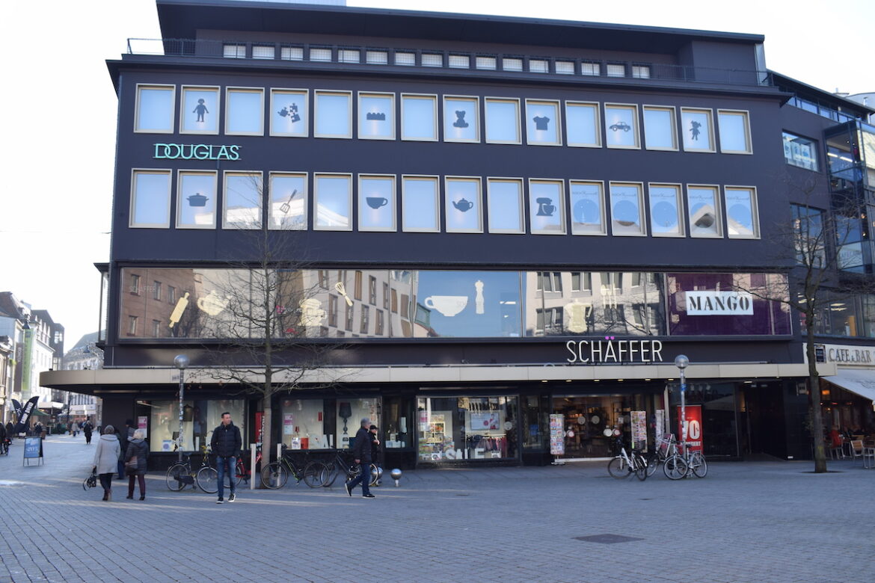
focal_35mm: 33
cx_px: 438
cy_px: 292
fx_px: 802
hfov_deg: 57.2
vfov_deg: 40.0
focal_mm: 22
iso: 400
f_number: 8
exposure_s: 1/250
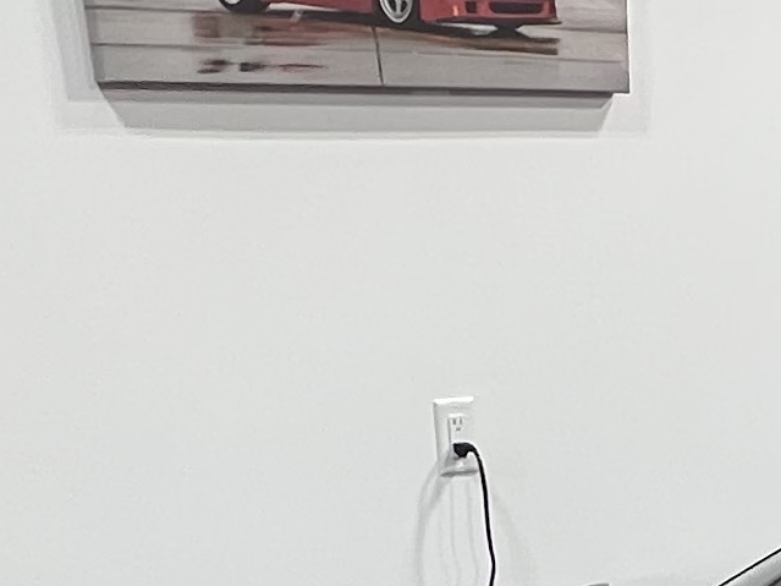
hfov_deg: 22.6
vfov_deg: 14.7
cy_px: 1179
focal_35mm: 82
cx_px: 836
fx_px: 1850
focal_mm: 1.57
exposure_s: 1/120
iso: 200
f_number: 1.8
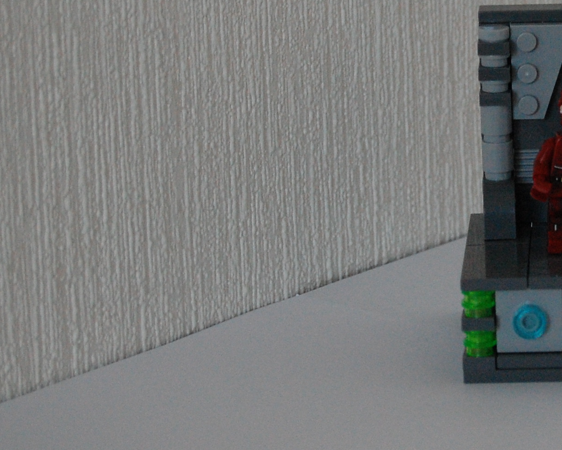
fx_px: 3180
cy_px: 74
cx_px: 595
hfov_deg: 10.0
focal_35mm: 191
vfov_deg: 8.1
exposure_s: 1/400
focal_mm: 55
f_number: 5.6
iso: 1600
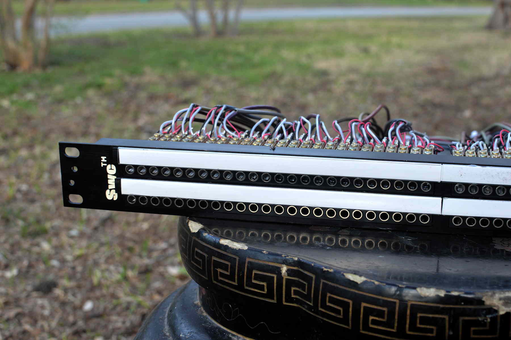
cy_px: 170
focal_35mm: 52
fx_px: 744
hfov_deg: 37.9
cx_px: 256
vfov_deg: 25.7
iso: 400
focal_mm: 35
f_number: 7.1
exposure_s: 1/60
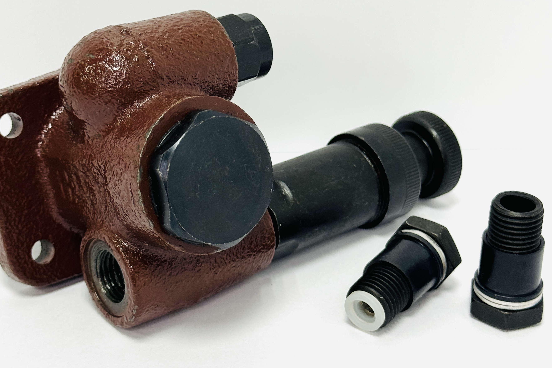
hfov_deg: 26.6
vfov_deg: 17.9
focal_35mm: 76
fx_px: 1165
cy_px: 135
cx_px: 244
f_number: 1.78
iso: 64
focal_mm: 6.76
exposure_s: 1/100
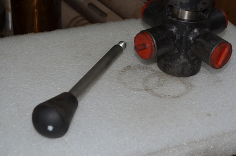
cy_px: 58
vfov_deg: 21.4
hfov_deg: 31.8
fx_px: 412
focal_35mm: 63
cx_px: 146
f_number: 5.6
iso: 200
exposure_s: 1/30
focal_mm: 32
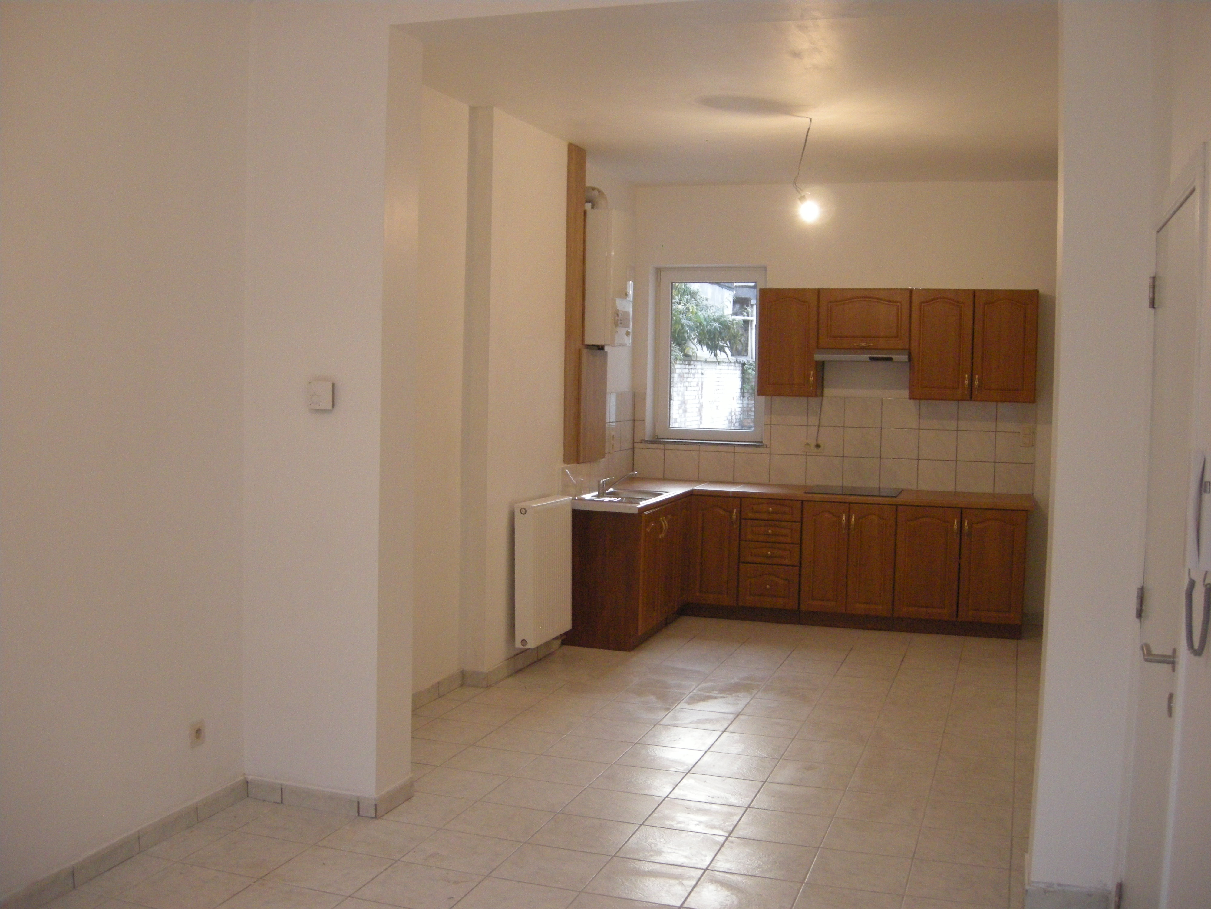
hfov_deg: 52.6
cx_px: 606
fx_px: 1224
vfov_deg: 40.7
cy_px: 454
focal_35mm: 35
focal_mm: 7.5
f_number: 2.7
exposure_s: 1/34
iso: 400
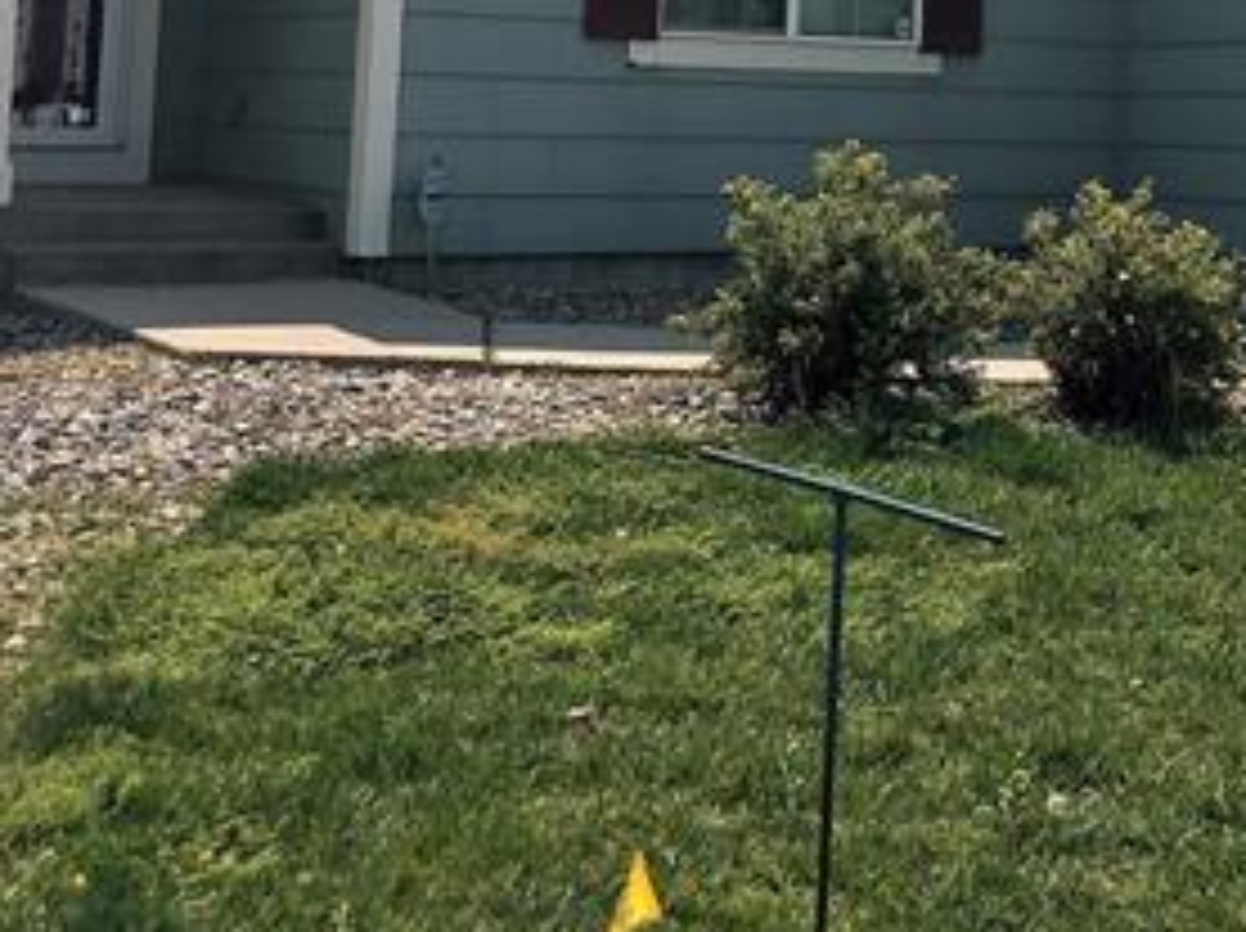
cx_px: 1003
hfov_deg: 28.4
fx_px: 2409
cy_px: -115
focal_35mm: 67
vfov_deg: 20.7
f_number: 2.2
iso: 25
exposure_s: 1/3344
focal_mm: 4.15
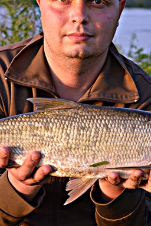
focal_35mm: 120
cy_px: 101
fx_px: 755
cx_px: 84
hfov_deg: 11.4
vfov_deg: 17.1
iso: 180
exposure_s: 1/125
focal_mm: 48
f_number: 5.6
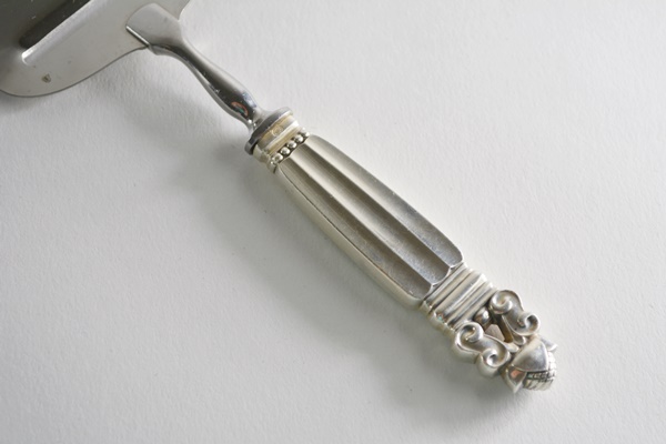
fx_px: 1526
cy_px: 222
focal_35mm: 82
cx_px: 333
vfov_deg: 16.6
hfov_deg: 24.6
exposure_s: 1/160
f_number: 6.3
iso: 200
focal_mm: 55
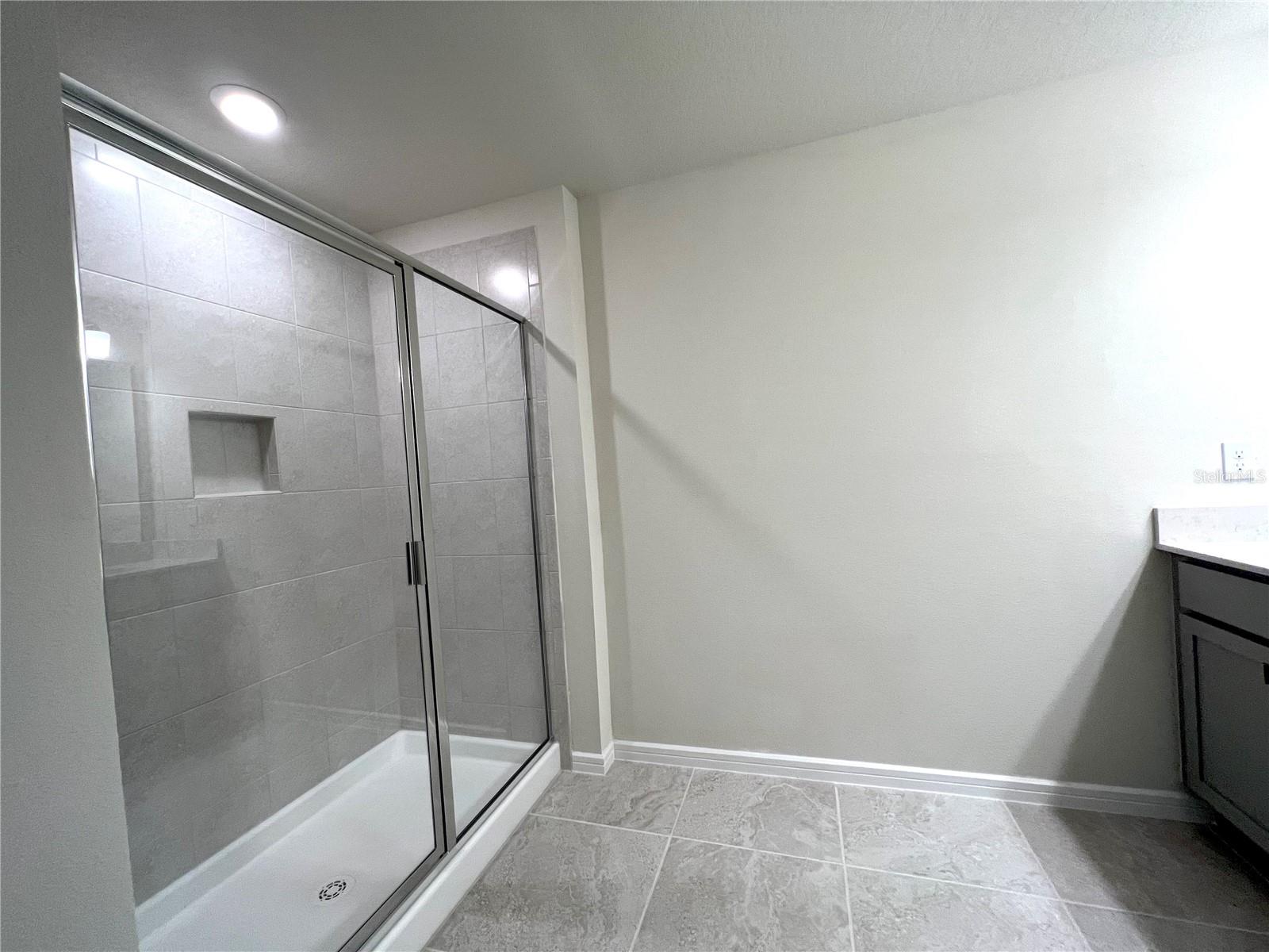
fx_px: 477
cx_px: 634
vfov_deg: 89.9
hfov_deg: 106.2
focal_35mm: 13
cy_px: 476
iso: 125
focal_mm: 1.57
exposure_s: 1/120
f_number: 1.8
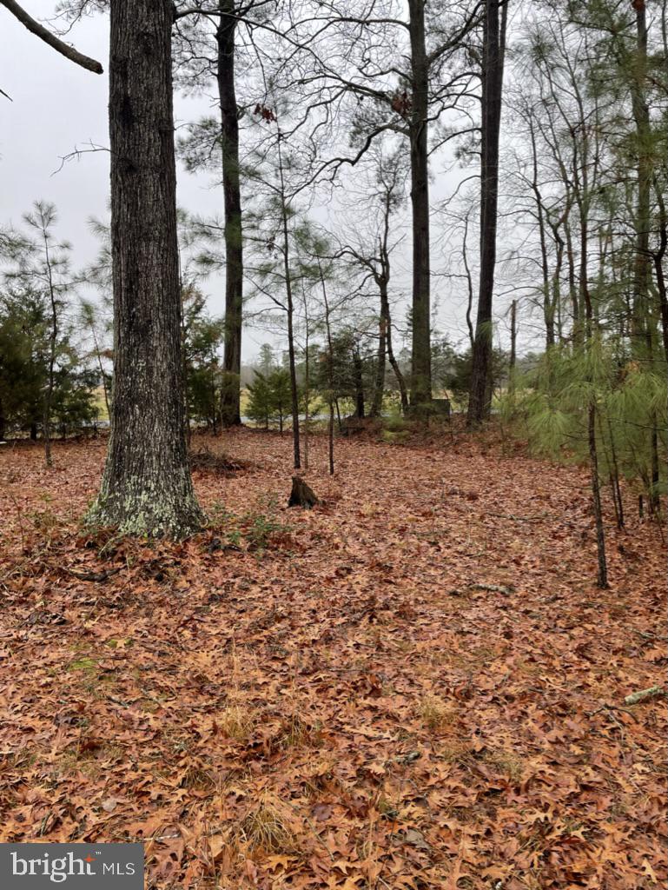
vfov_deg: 67.3
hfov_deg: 53.1
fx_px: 668
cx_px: 334
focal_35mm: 26
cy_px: 445
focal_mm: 4.2
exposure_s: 1/463
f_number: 1.6
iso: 32
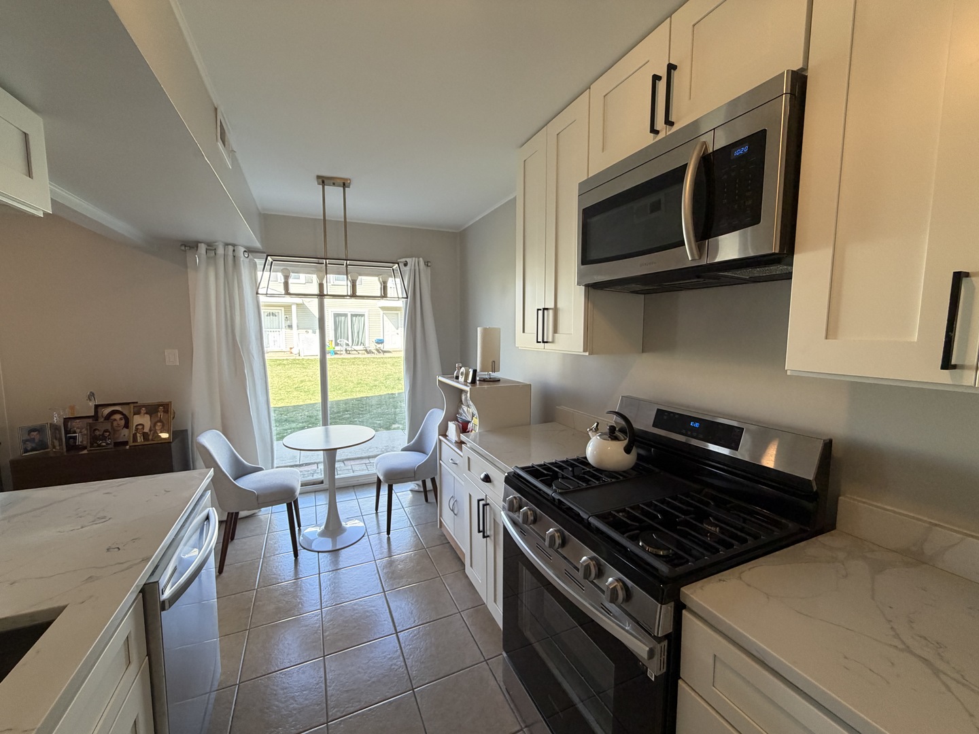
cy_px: 367
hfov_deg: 102.1
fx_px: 396
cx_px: 490
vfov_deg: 85.7
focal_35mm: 14
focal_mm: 2.22
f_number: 2.2
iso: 200
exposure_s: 1/120
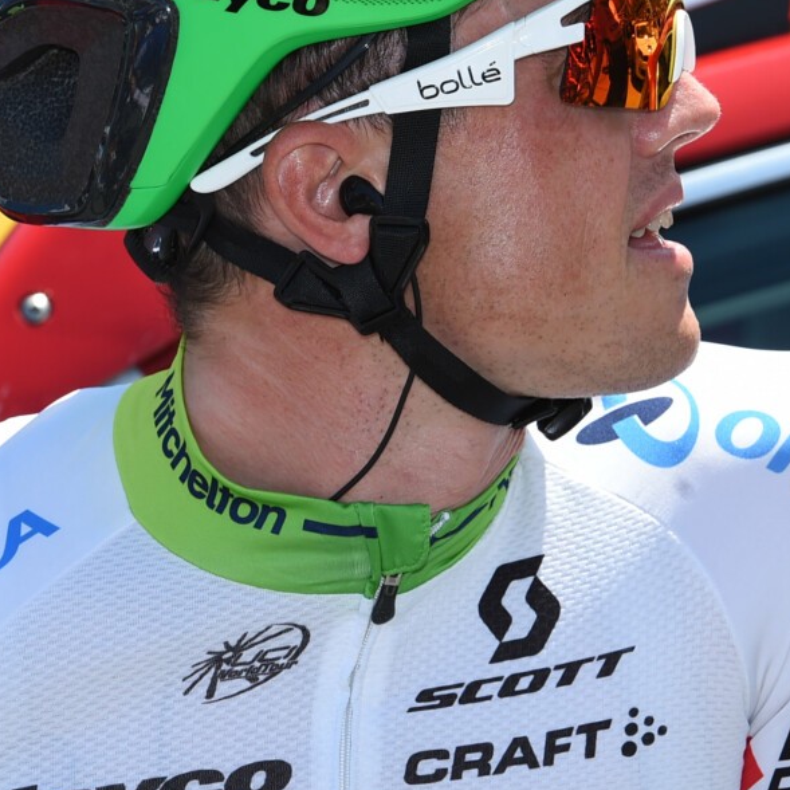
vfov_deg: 4.5
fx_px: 10121
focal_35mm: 392
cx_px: 456
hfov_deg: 4.5
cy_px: 273
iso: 200
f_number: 10
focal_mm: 170
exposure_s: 1/250
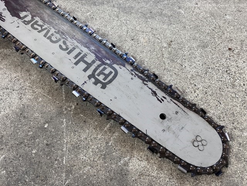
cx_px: 124
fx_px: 200
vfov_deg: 49.7
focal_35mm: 28
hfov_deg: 63.4
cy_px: 93
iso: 160
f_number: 1.8
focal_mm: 3.99
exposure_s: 1/60
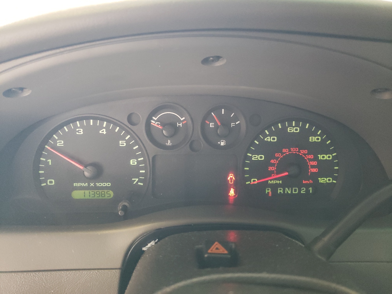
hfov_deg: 67.3
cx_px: 196
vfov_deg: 53.1
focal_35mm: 26
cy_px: 147
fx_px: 294
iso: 416
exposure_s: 1/30
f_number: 1.5
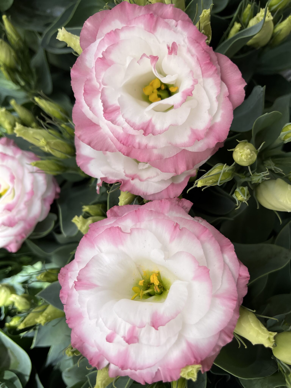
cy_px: 194
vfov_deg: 67.3
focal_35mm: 26
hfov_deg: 53.1
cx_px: 146
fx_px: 291
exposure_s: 1/1018
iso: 50
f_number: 1.6
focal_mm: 5.1
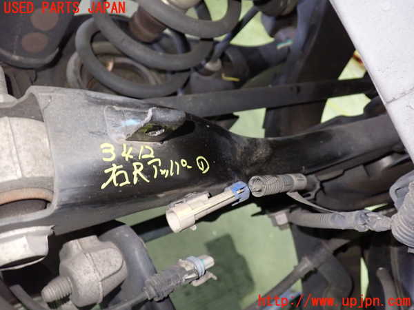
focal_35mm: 30
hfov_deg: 60.0
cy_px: 155
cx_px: 207
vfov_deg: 46.8
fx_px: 359
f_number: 2.3
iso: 800
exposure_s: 1/25
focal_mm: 5.4
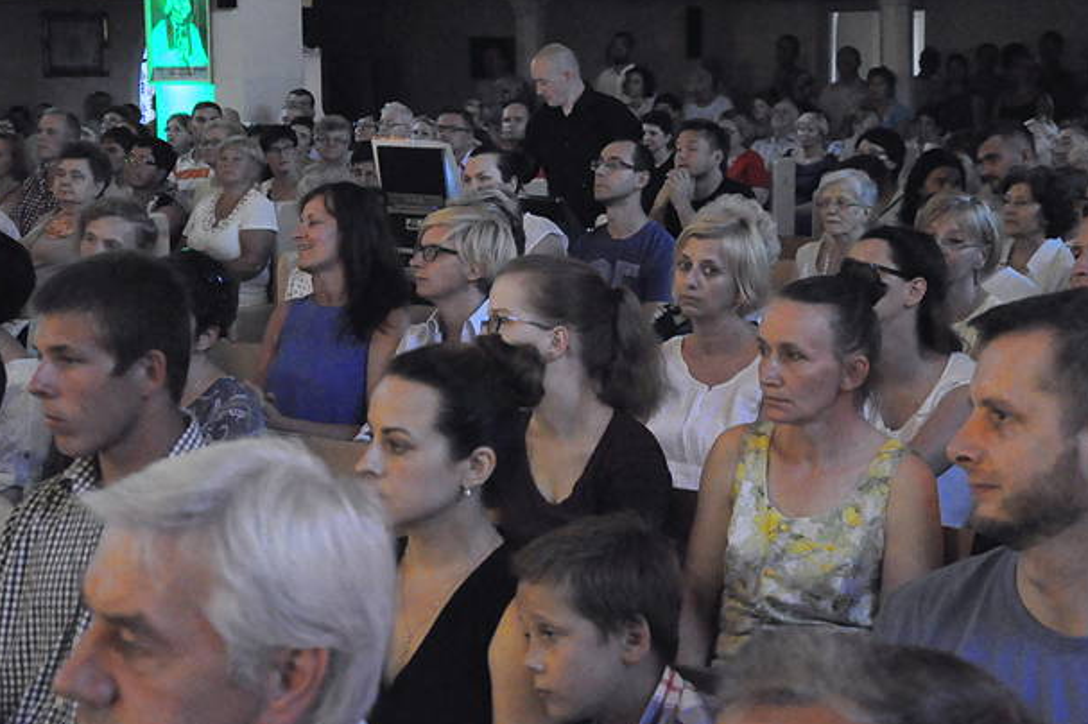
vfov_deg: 21.5
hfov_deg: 31.9
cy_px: 282
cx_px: 570
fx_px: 1903
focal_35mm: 63
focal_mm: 30
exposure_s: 1/50
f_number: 4.2
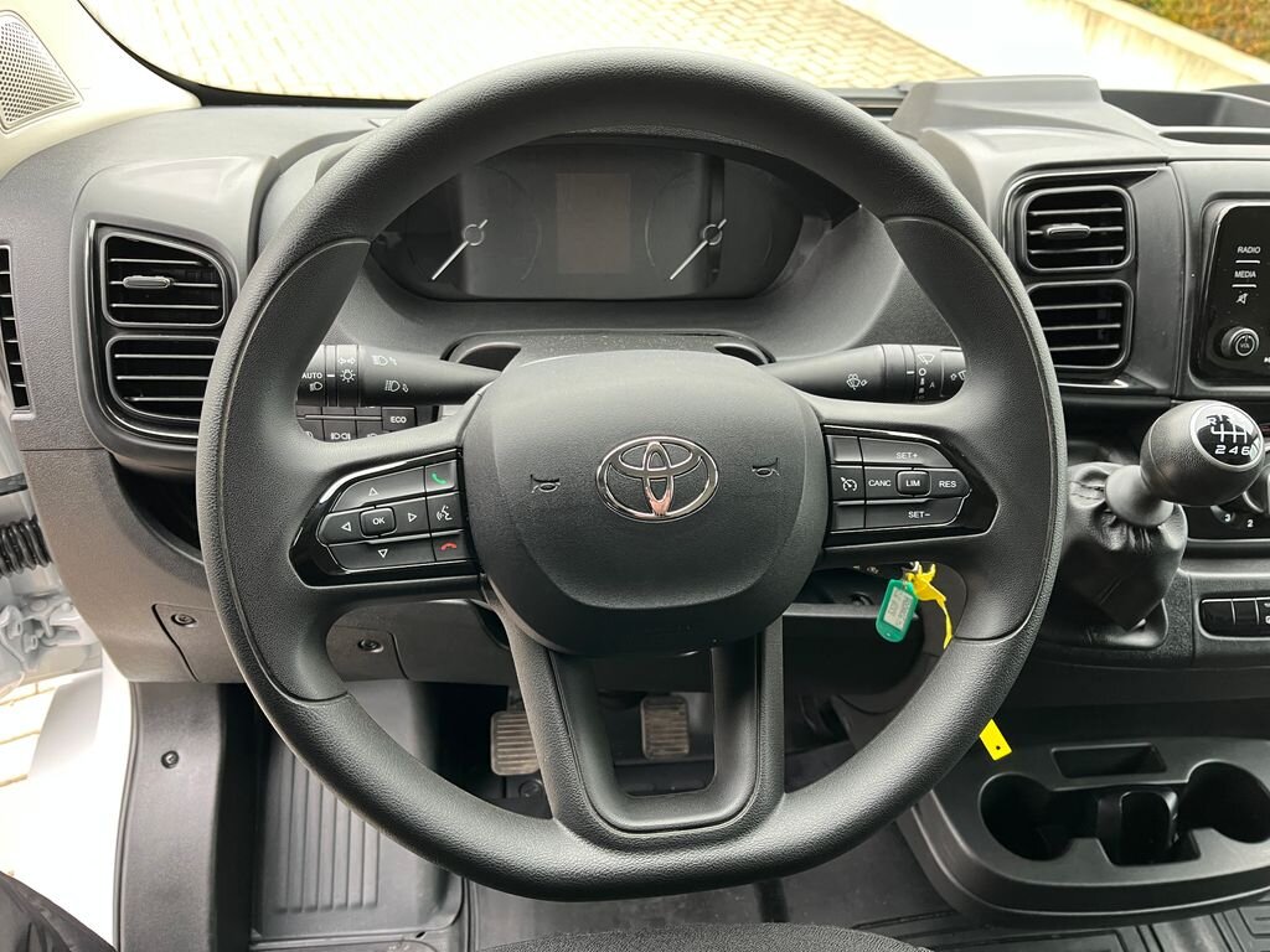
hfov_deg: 67.3
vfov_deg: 53.1
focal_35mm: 26
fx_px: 954
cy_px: 476
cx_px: 635
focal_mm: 5.1
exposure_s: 1/60
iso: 160
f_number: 1.6
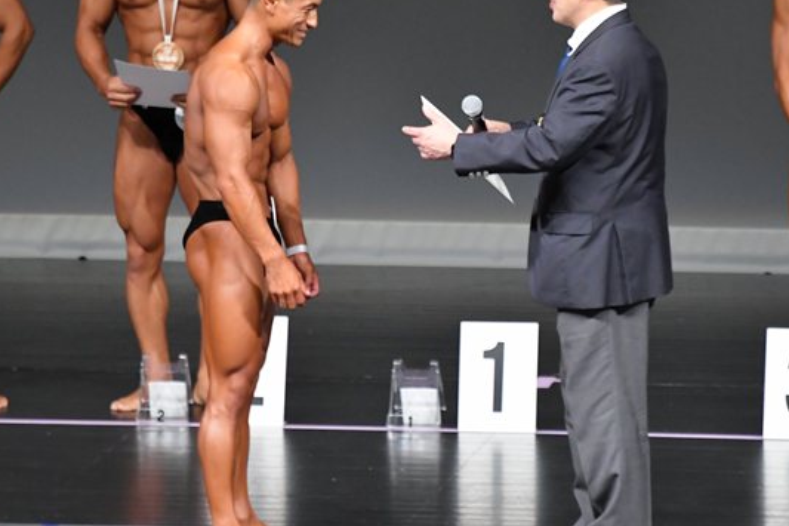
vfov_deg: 2.5
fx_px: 11940
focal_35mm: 545
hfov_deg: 3.8
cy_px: 222
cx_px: 442
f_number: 5.6
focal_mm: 250
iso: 5000
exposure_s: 1/400
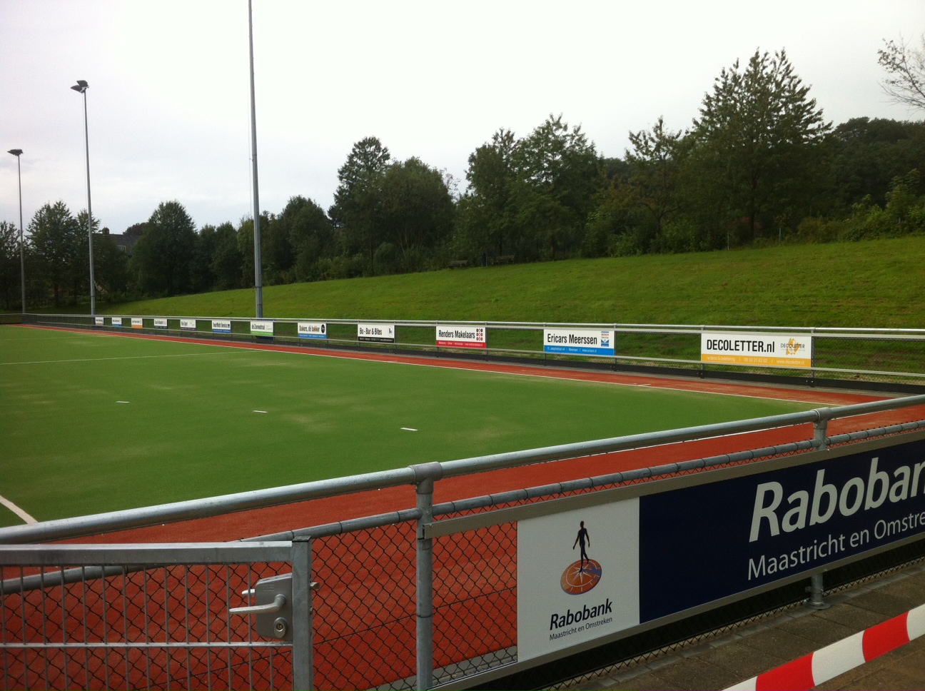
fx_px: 934
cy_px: 346
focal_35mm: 35
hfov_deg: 52.7
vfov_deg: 40.6
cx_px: 462
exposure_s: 1/815
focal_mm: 3.85
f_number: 2.8
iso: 80
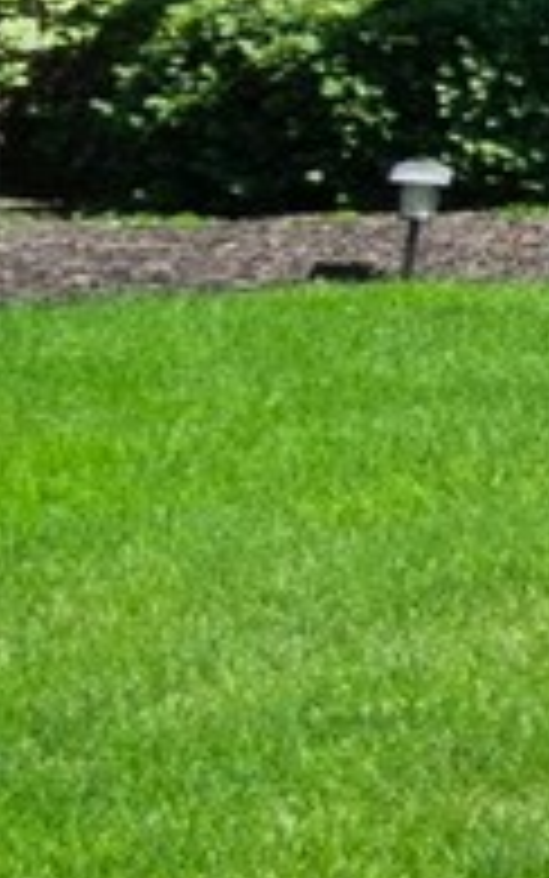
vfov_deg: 11.1
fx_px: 4258
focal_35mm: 178
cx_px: 3496
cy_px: -617
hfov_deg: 4.7
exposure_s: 1/800
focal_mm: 14
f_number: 8
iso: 250
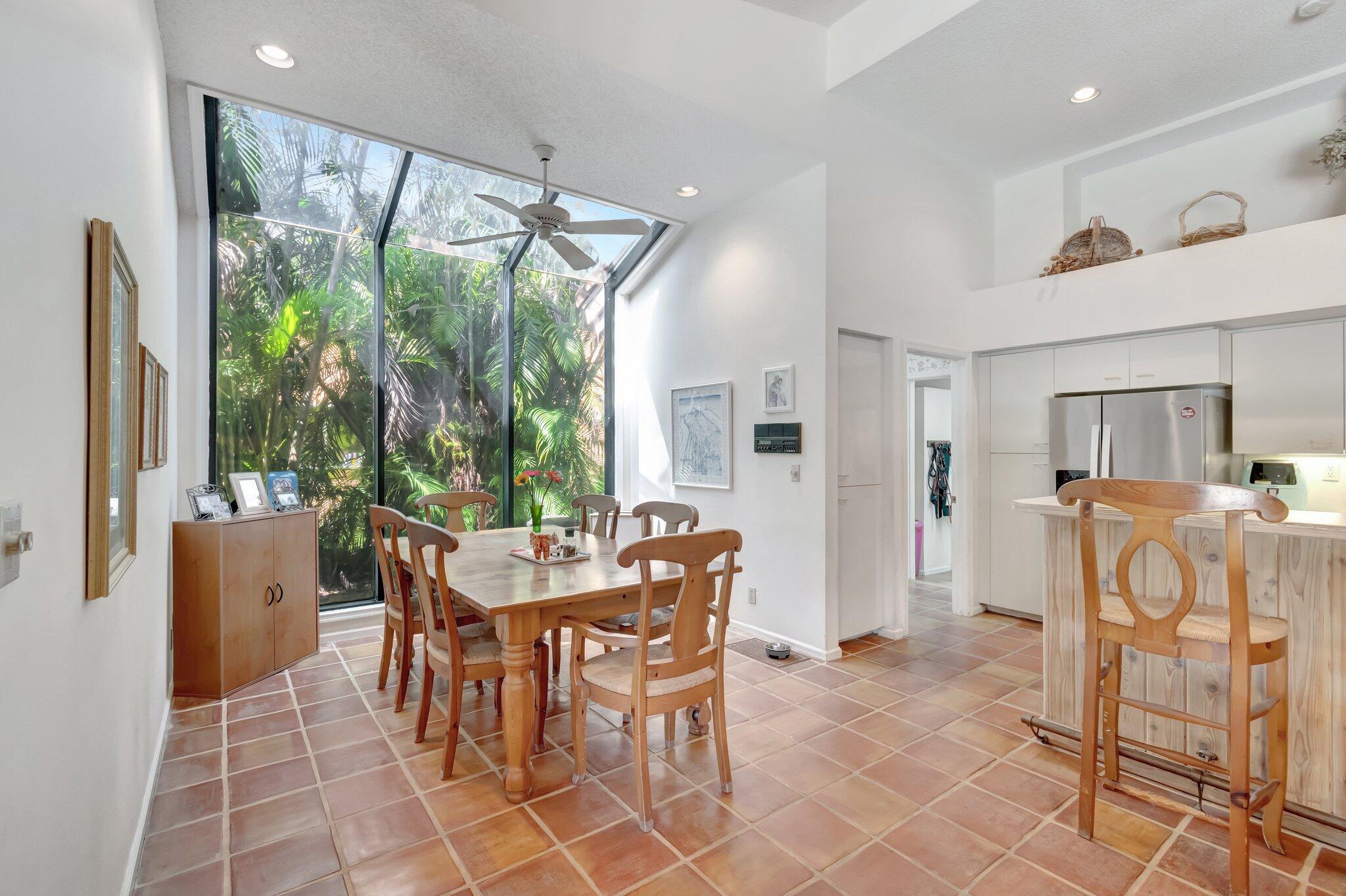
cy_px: 448
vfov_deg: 77.3
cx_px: 673
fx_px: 561
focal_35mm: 15
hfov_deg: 100.4
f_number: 8
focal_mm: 10
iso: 1000
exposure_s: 1/6
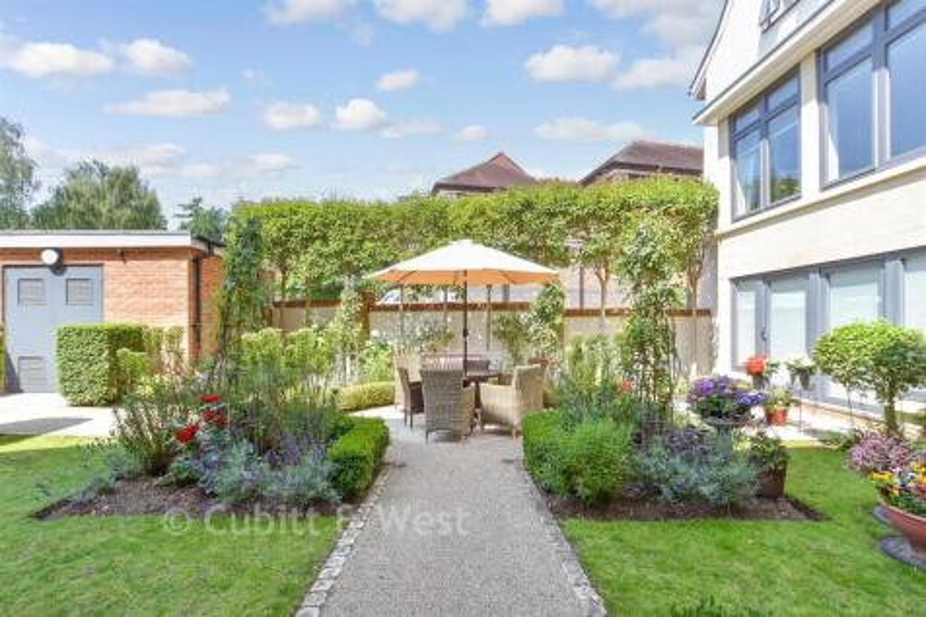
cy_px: 308
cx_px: 463
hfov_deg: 100.4
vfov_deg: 77.3
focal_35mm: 15
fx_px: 386
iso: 160
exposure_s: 1/125
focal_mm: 10
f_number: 8
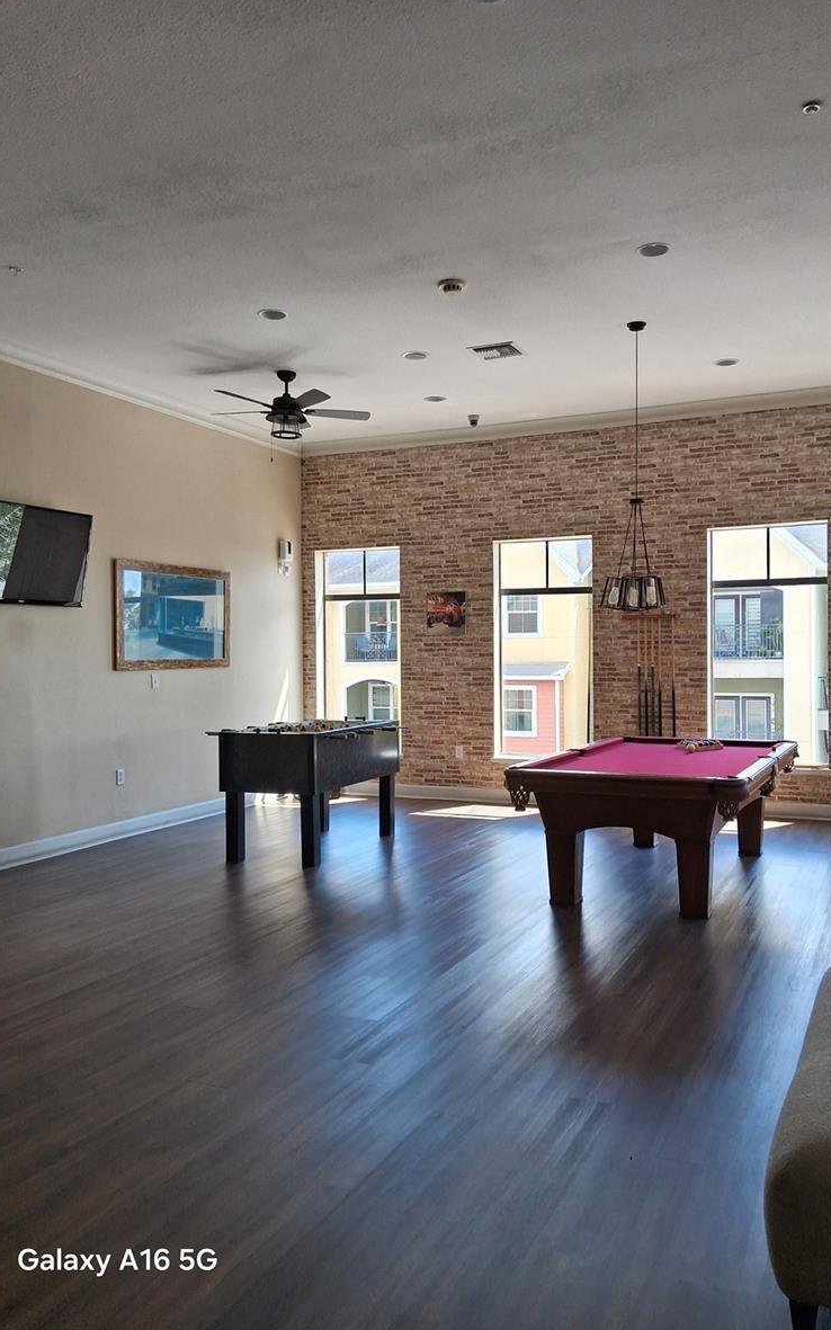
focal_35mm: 28
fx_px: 1015
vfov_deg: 66.5
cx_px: 461
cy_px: 664
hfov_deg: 44.5
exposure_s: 1/120
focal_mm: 3.98
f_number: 1.8
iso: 25
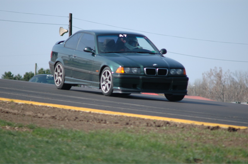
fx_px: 2167
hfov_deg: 6.5
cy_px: 82
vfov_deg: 4.4
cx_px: 124
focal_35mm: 315
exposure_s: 1/1600
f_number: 4
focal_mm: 210
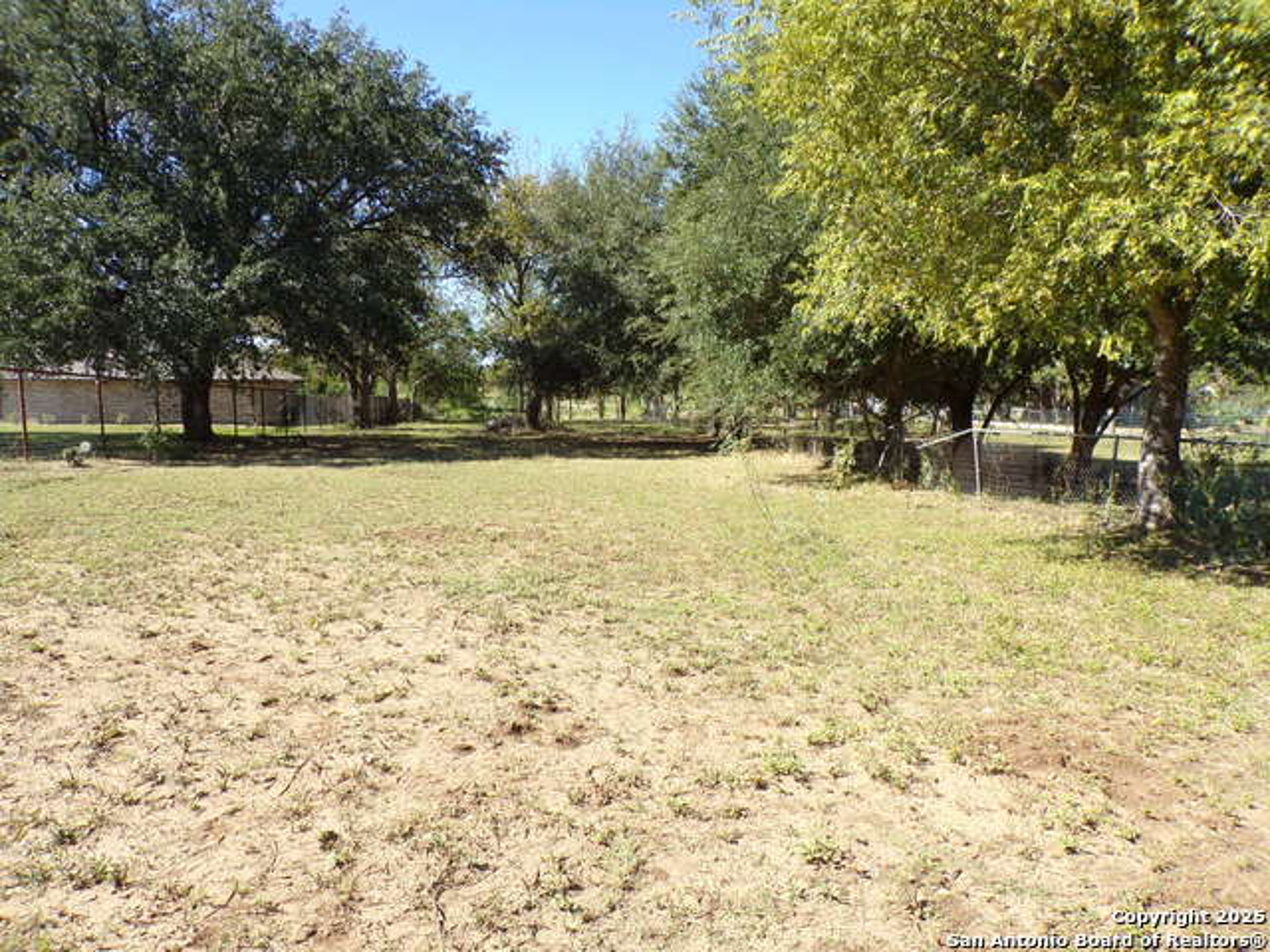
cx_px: 635
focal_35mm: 24
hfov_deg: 71.6
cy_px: 476
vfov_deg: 56.8
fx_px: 881
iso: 80
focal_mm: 4.3
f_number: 5.8
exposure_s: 1/140
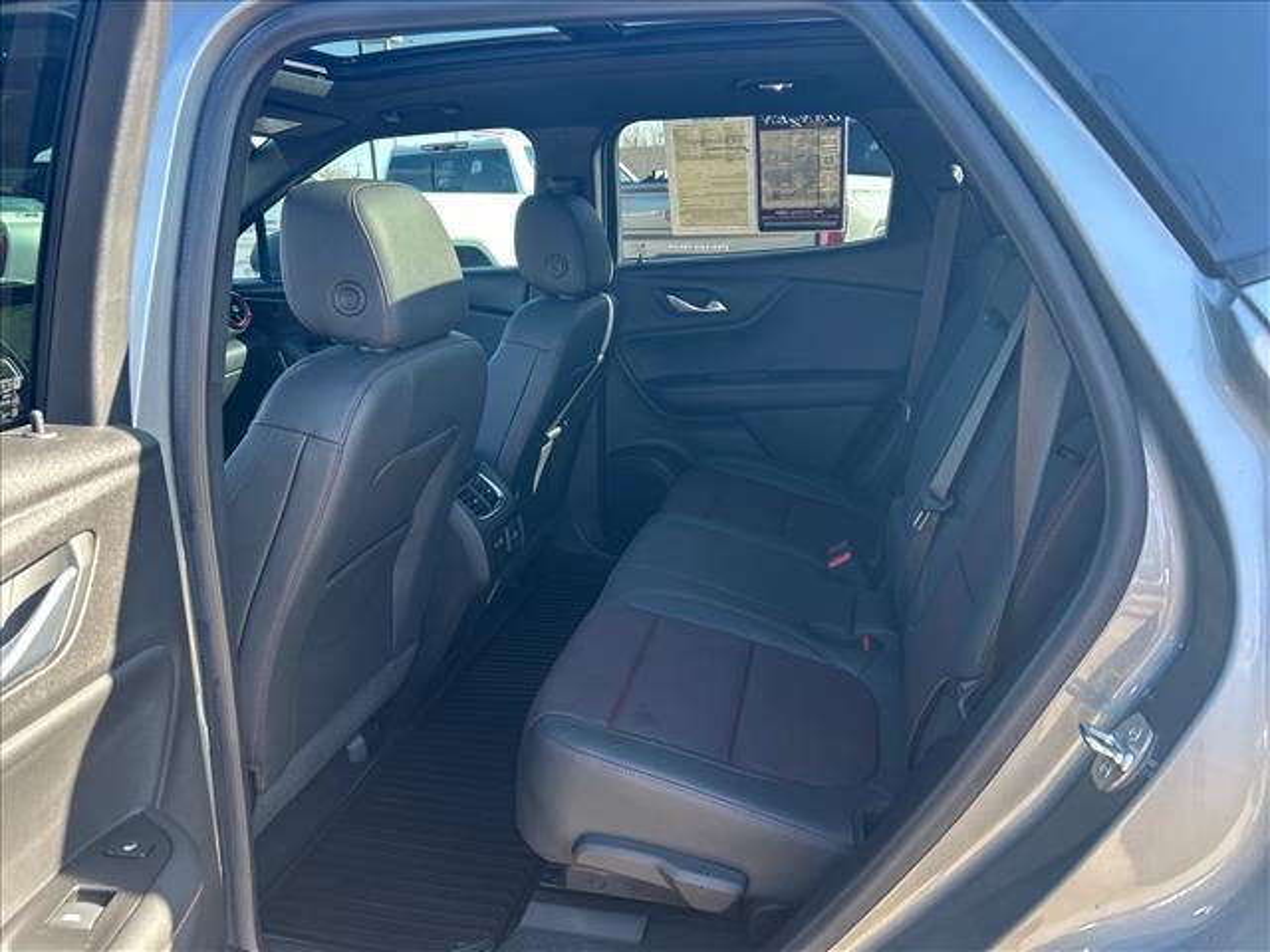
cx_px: 635
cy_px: 476
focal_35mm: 26
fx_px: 954
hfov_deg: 67.3
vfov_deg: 53.1
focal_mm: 5.7
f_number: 1.5
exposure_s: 1/121
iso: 40
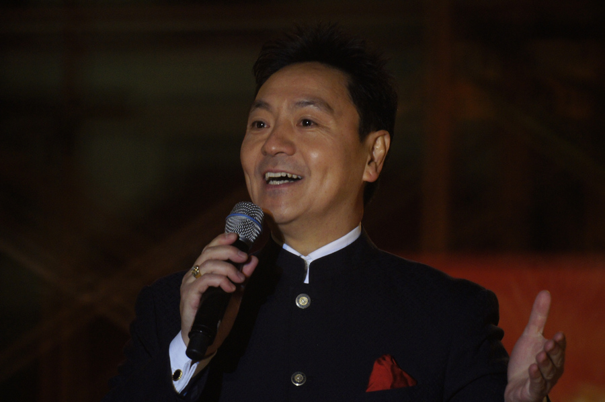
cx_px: 302
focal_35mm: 750
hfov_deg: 2.8
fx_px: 12590
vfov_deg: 1.8
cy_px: 201
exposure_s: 1/200
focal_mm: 500
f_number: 8
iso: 1600
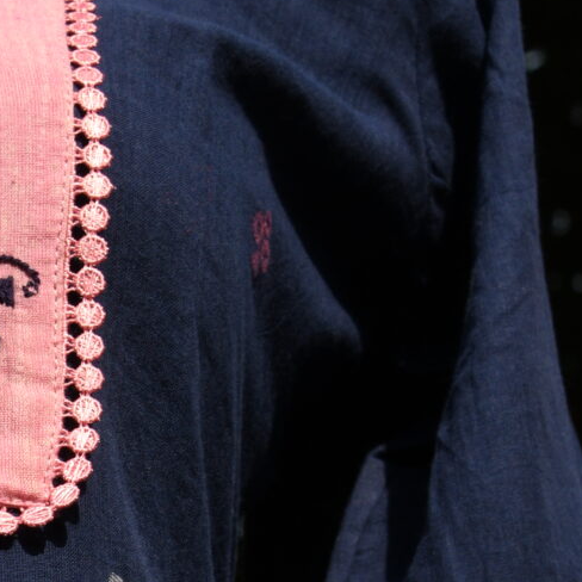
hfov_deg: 8.0
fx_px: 4071
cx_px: -292
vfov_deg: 8.0
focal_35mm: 214
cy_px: 898
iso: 400
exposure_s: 1/400
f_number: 10
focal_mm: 40
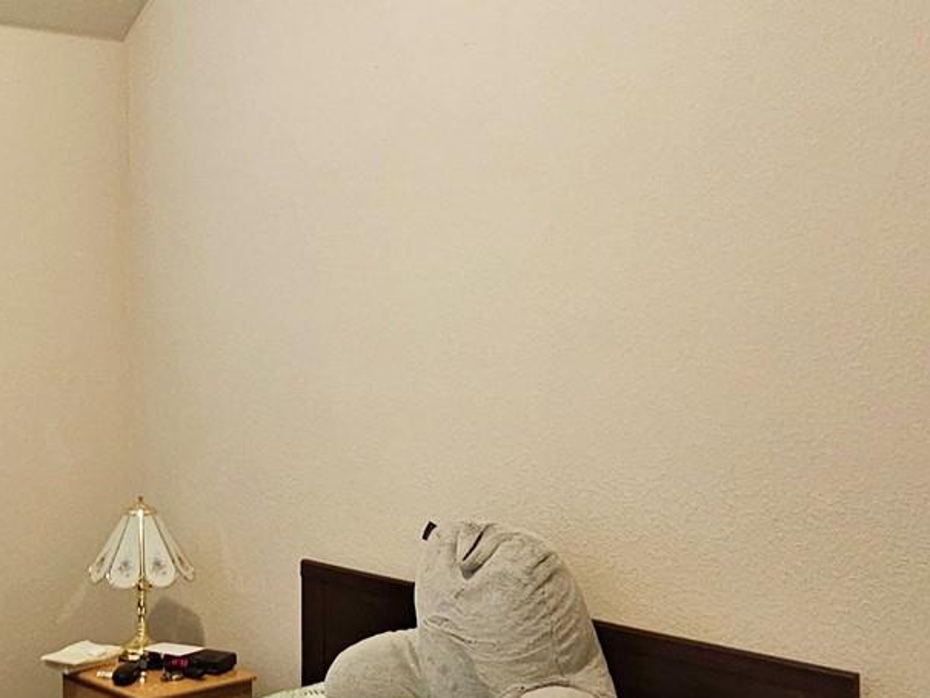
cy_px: 320
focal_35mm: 44
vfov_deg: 32.9
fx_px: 1182
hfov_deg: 40.9
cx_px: 169
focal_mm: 2.2
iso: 320
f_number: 2.2
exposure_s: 1/30
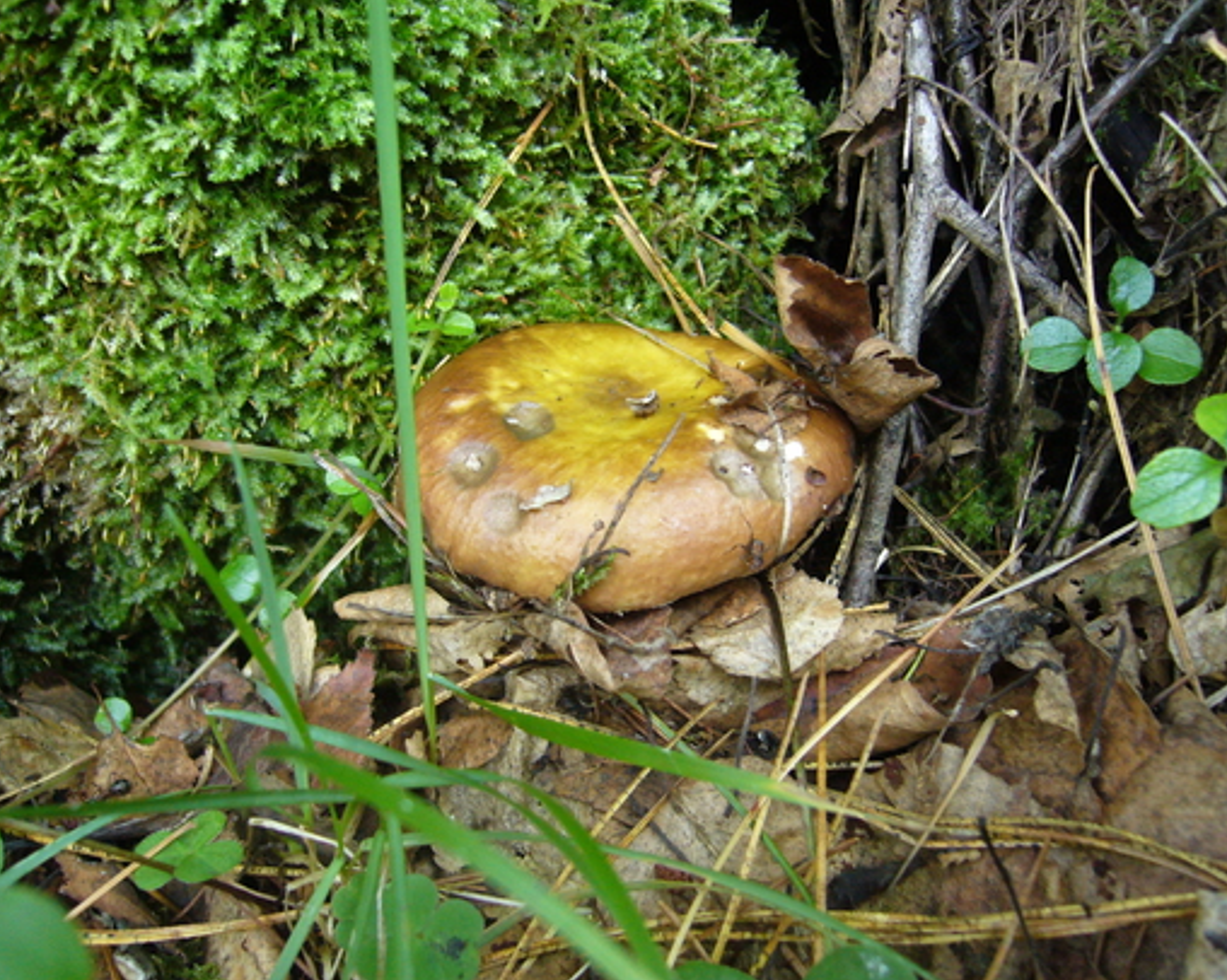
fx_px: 1343
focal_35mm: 37
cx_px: 611
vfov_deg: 40.1
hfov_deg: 49.1
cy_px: 484
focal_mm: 5.8
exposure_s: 1/10
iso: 200
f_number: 2.8
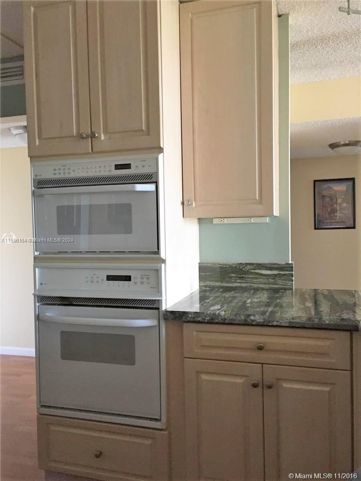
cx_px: 180
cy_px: 240
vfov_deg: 61.7
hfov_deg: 48.2
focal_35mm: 29
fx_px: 403
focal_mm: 4.15
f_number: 2.2
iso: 250
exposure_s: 1/30
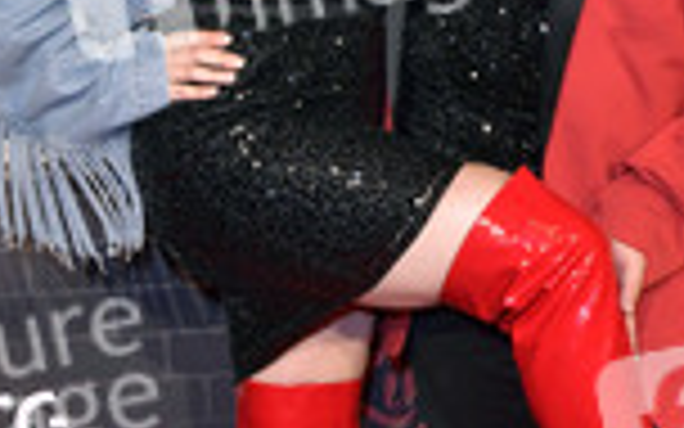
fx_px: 1547
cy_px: 180
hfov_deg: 24.9
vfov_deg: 15.7
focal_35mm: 83
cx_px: 418
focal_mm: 31
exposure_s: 1/250
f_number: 7.1
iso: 1600
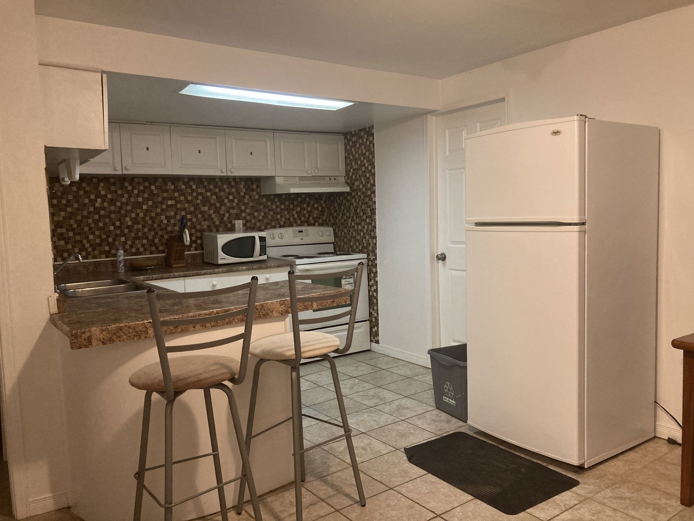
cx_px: 347
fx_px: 561
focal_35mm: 28
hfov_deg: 63.4
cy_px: 260
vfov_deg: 49.7
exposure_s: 1/30
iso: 400
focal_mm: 3.99
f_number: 1.8
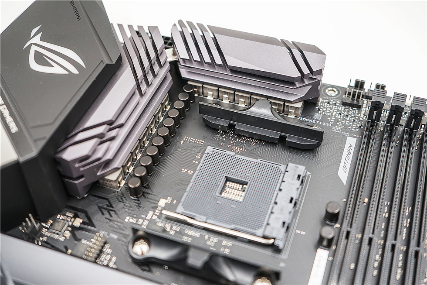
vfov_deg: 31.9
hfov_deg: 46.4
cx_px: 214
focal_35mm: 42
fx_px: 498
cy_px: 142
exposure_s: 1/40
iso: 100
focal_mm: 42
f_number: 4.5
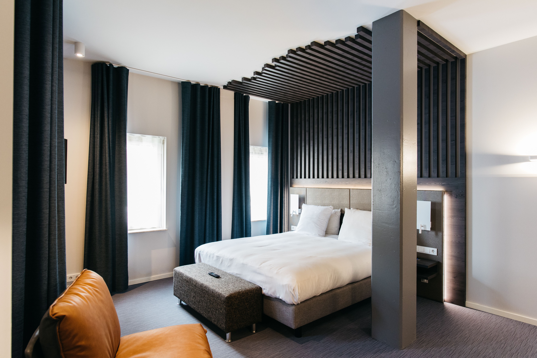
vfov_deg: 62.0
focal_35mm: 20
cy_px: 179
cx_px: 268
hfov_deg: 84.0
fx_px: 298
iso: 1000
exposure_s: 1/50
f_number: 4.5
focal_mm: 20
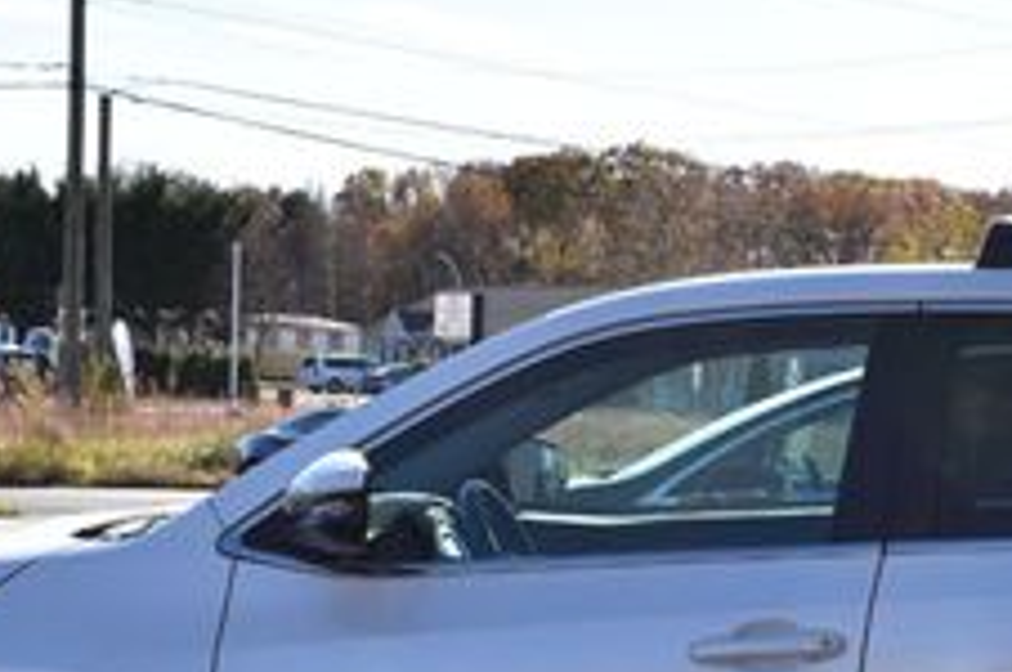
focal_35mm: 106
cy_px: 717
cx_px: 869
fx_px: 2987
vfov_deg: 12.6
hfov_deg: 19.0
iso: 400
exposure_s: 1/500
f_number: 11
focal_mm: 25
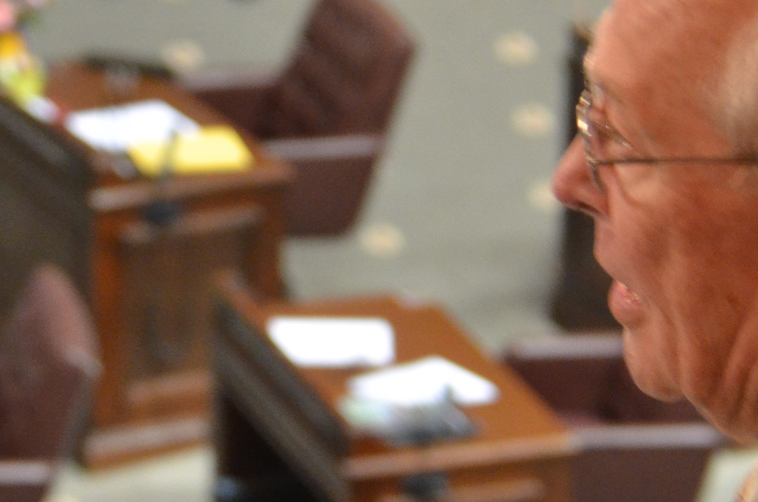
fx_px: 6660
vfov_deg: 4.3
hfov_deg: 6.5
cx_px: 132
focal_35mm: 317
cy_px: 170
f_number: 5.6
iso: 1600
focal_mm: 68
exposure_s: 1/15
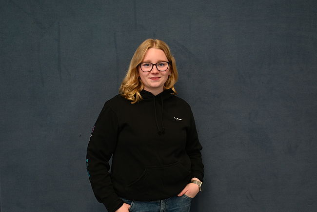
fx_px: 416
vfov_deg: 28.5
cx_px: 158
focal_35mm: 47
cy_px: 106
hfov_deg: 41.7
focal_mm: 31.5
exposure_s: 1/50
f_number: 5
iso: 800
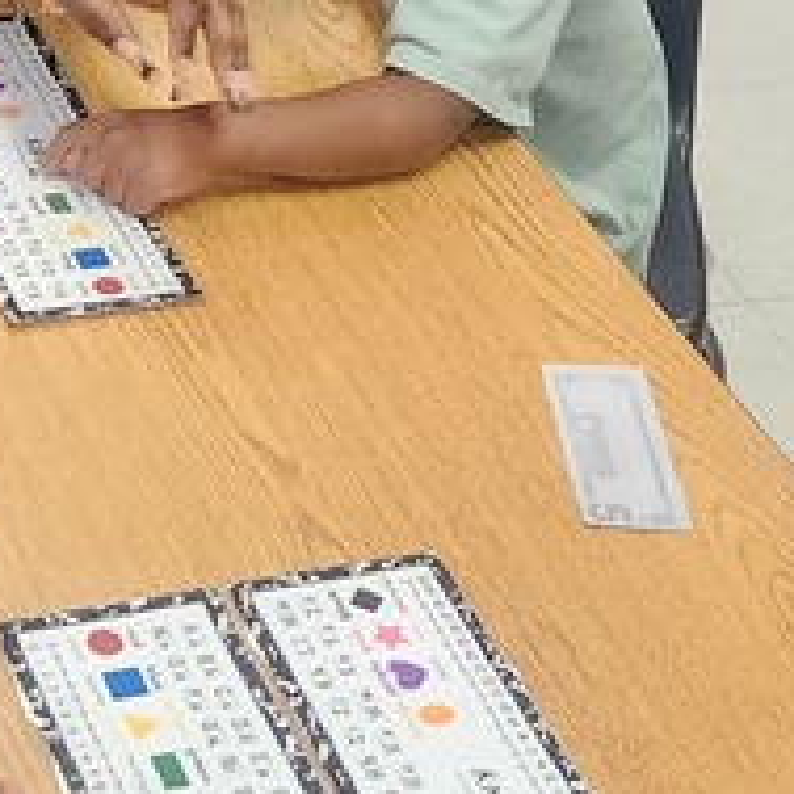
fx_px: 2855
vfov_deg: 15.8
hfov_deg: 15.5
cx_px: 4
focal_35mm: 110
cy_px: 235
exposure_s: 1/120
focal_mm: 5.4
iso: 320
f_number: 1.8
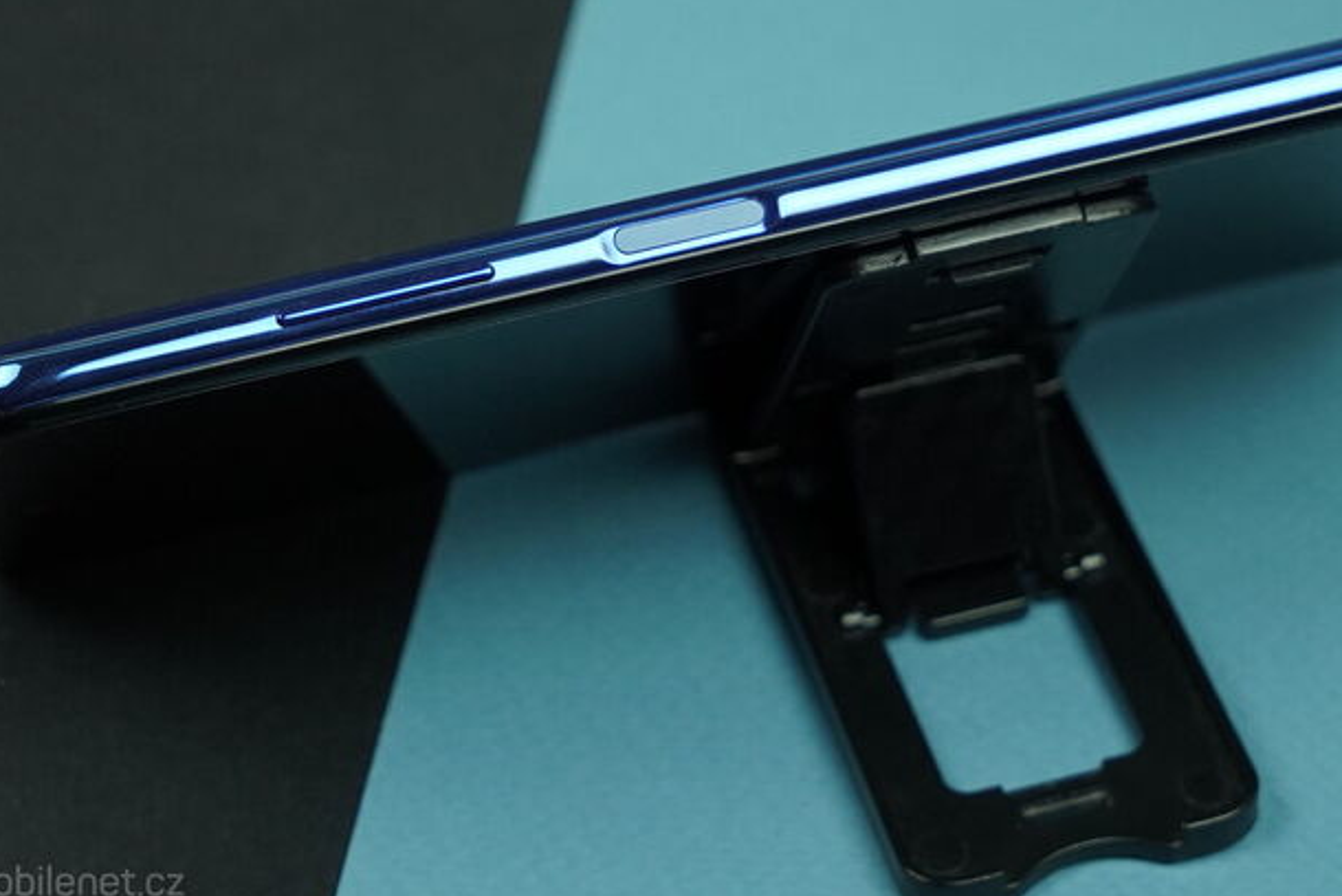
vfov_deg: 18.9
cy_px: 332
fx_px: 2684
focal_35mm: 72
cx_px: 758
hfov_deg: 28.0
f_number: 5.6
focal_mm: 53
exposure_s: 1/500
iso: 1600
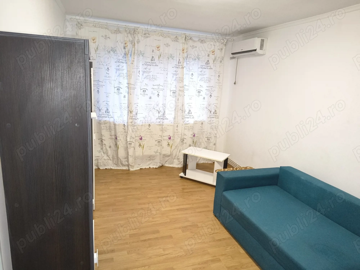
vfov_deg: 56.8
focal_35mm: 24
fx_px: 250
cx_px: 180
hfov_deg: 71.6
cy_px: 135
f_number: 1.8
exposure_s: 1/50
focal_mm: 5.56
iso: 1536
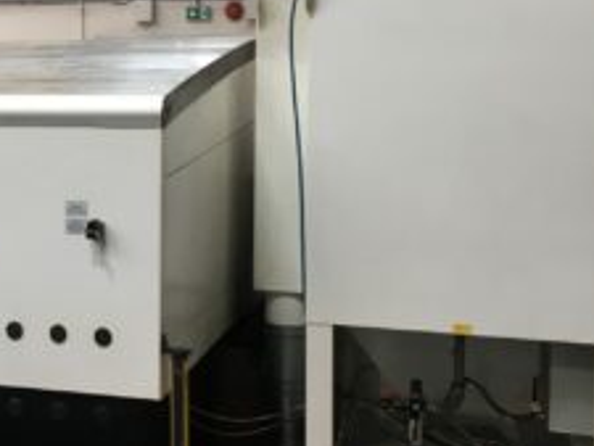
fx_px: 996
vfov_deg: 25.0
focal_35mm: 58
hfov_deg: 32.0
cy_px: 127
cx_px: 87
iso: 80
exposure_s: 1/33
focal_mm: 4.15
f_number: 2.2
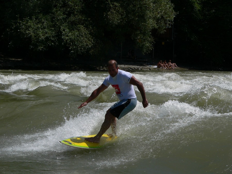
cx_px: 116
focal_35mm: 104
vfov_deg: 14.2
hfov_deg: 18.9
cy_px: 87
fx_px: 697
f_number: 5.2
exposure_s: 1/1000
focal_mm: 17.3
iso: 80
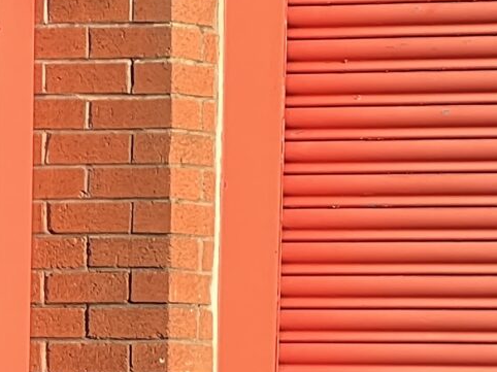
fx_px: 5869
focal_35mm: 409
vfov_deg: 3.6
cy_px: 860
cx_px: 640
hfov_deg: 4.8
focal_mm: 9
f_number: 2.8
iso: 32
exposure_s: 1/356
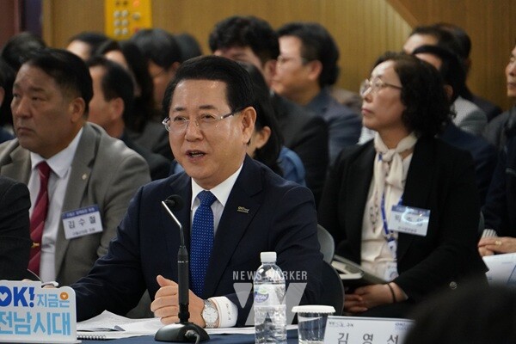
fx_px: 4300
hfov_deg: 6.9
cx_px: 258
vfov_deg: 4.6
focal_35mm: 300
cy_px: 172
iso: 5000
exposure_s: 1/100
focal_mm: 200
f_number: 6.3
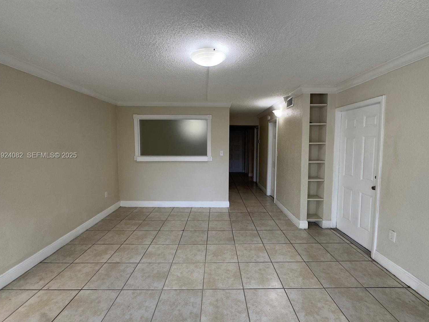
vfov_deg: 81.7
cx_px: 217
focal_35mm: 15
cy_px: 156
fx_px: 186
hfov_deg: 98.2
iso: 100
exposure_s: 1/99
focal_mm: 2.22
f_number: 2.2
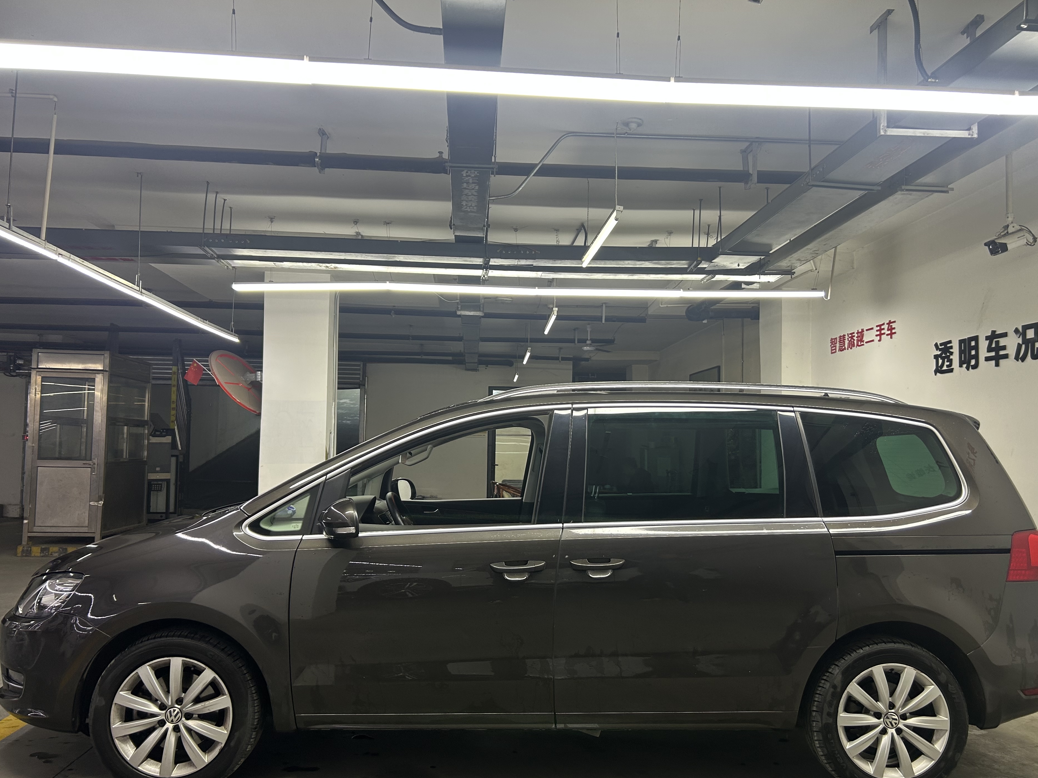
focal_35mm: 28
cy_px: 395
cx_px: 537
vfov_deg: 49.7
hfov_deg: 63.4
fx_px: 840
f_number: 1.5
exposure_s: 1/100
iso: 80
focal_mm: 5.7
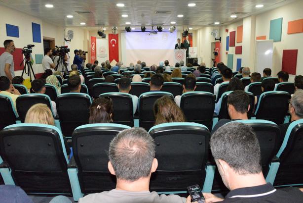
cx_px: 152
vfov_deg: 46.4
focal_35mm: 28
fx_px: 236
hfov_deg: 65.4
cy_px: 102
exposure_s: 1/125
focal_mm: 28
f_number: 10
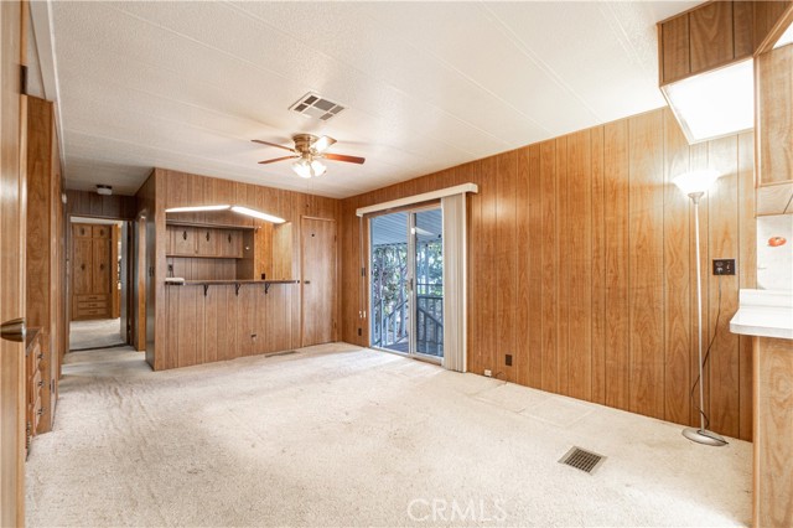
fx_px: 330
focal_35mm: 15
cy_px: 264
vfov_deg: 77.3
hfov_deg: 100.4
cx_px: 396
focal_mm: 10
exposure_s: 1/4
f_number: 7.1
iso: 640
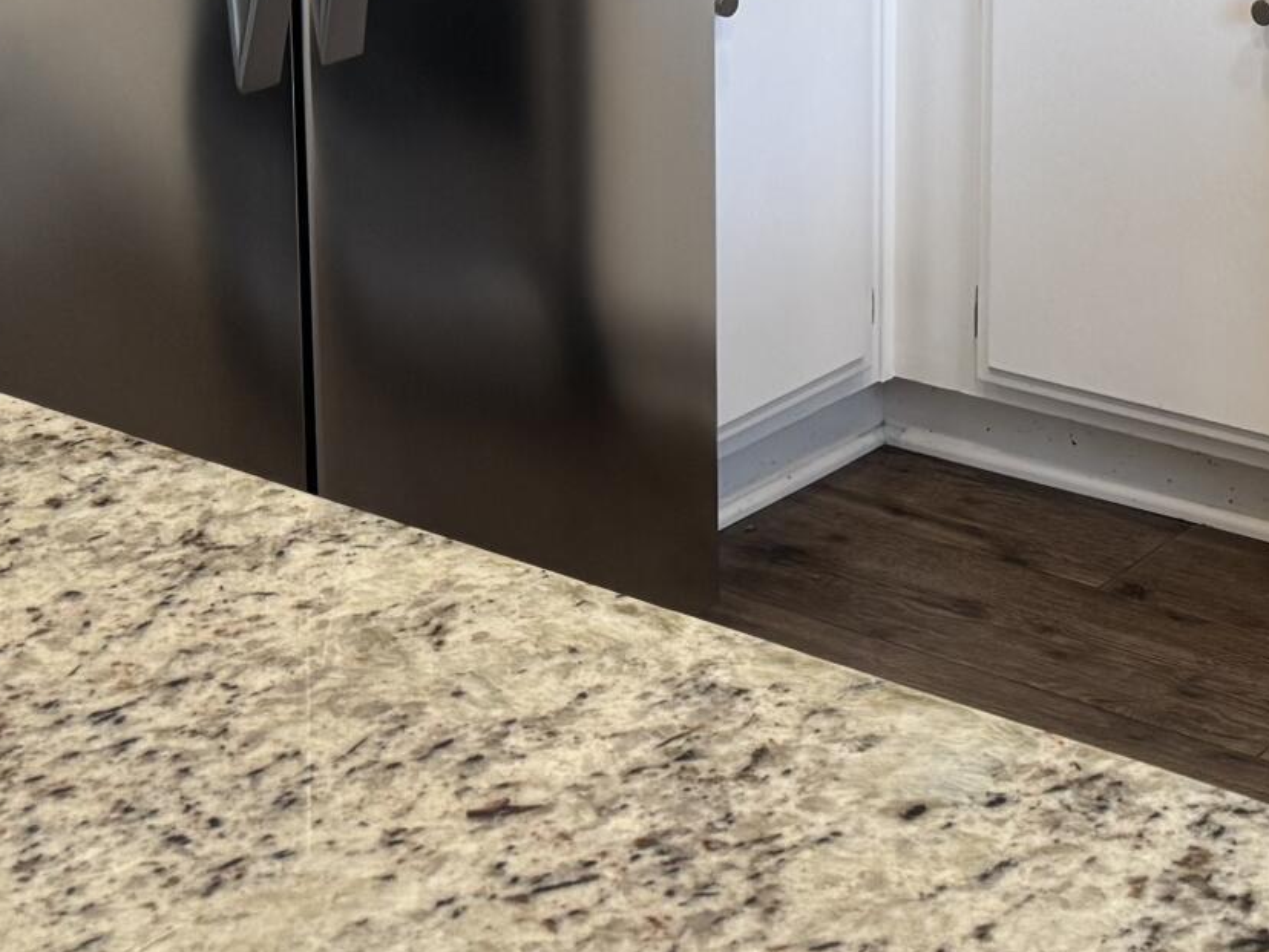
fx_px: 3189
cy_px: -406
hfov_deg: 20.9
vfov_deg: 15.8
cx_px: 1539
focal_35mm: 87
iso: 160
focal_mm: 6.76
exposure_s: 1/120
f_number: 1.78
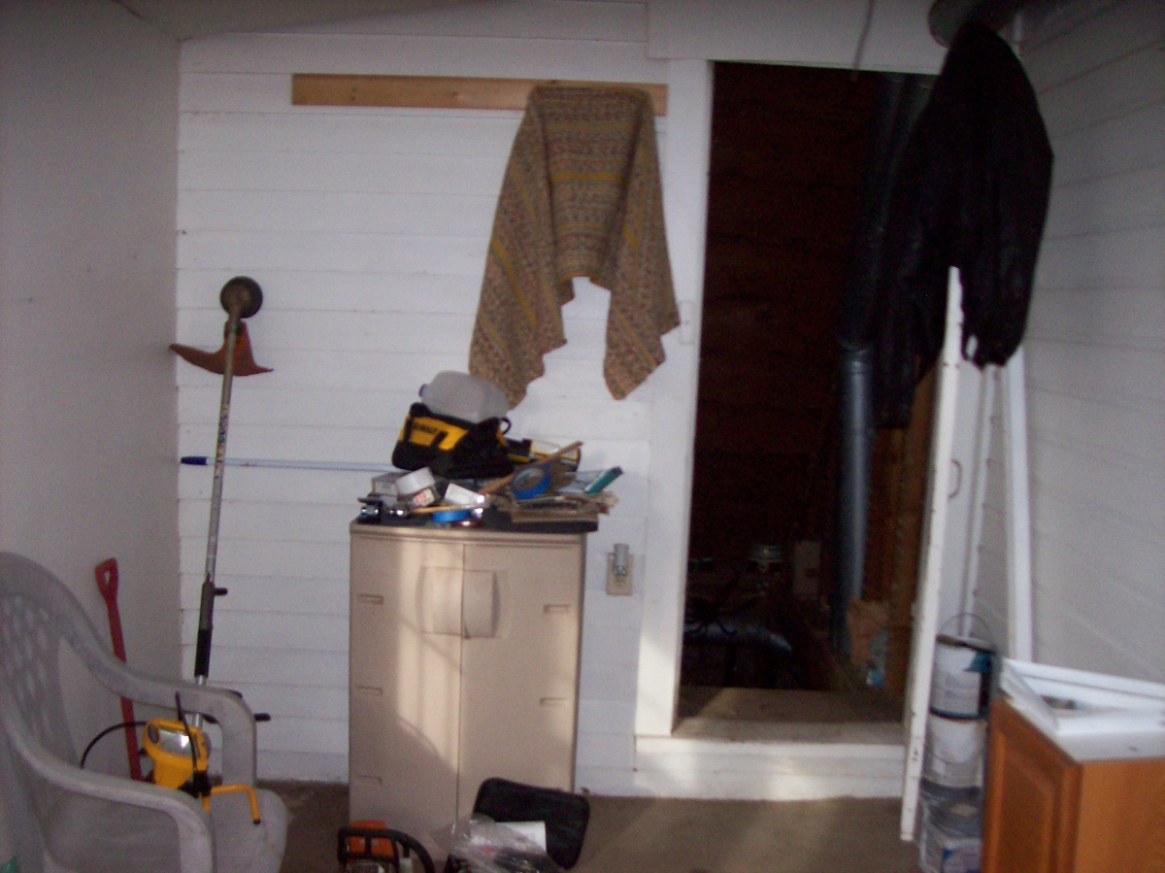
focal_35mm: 36
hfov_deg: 51.4
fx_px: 1211
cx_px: 582
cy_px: 436
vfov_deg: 39.6
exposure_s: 1/64
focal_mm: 6
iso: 140
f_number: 2.7
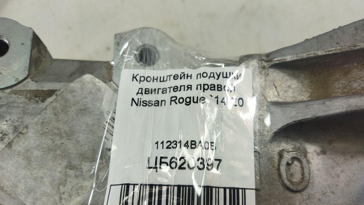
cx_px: 183
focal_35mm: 30
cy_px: 135
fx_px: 290
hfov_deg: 64.3
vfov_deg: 38.5
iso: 100
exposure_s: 1/196
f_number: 1.79
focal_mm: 4.71
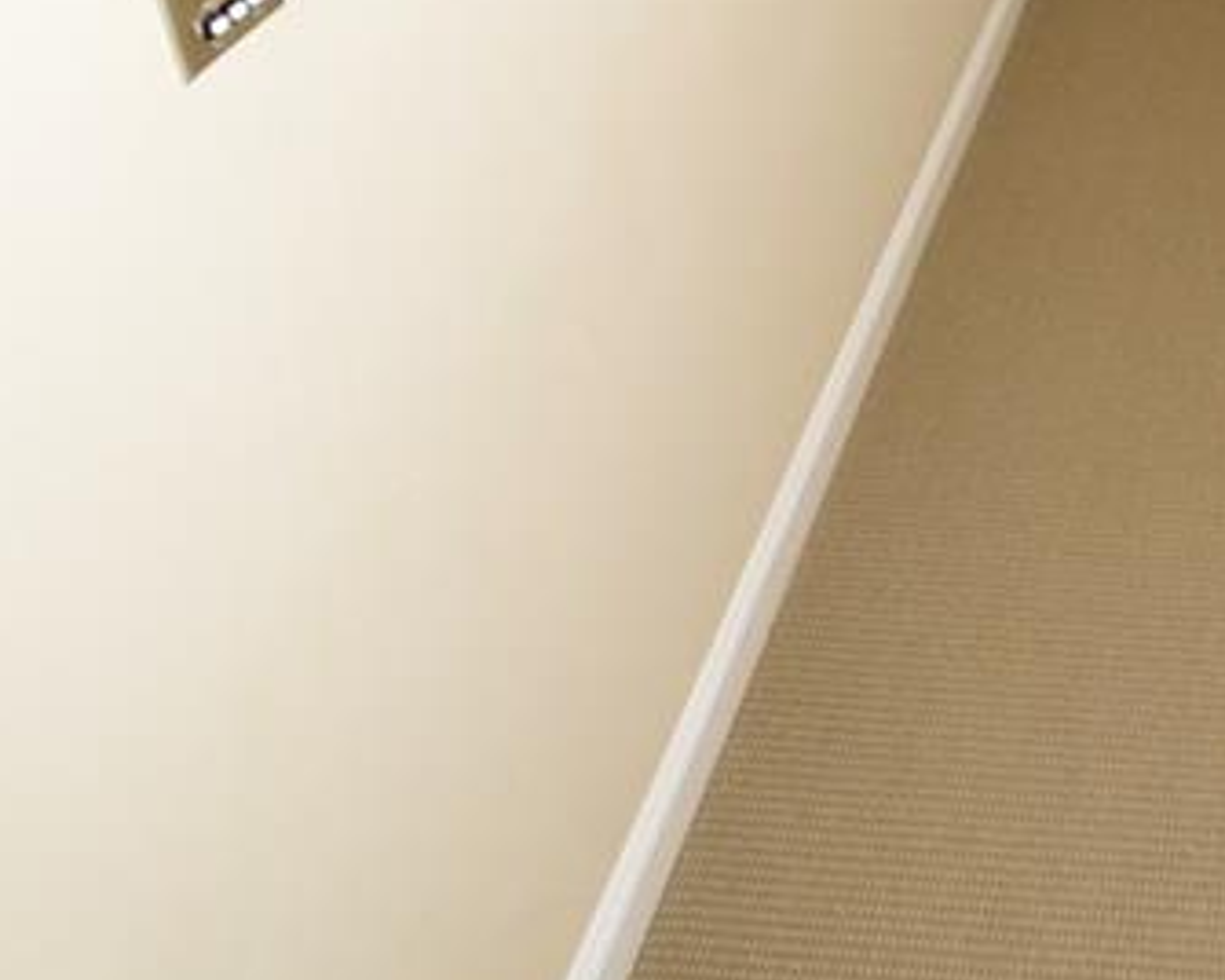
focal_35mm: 43
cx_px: 1269
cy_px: -183
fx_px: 1559
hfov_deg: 37.5
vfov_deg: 30.0
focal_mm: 10
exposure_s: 1/60
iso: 800
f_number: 4.5
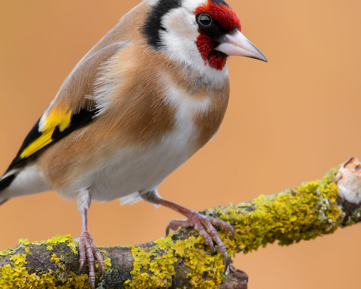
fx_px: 18310
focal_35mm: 1714
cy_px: 132
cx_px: 197
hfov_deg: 1.1
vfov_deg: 0.9
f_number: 8
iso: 320
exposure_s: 1/125
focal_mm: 600
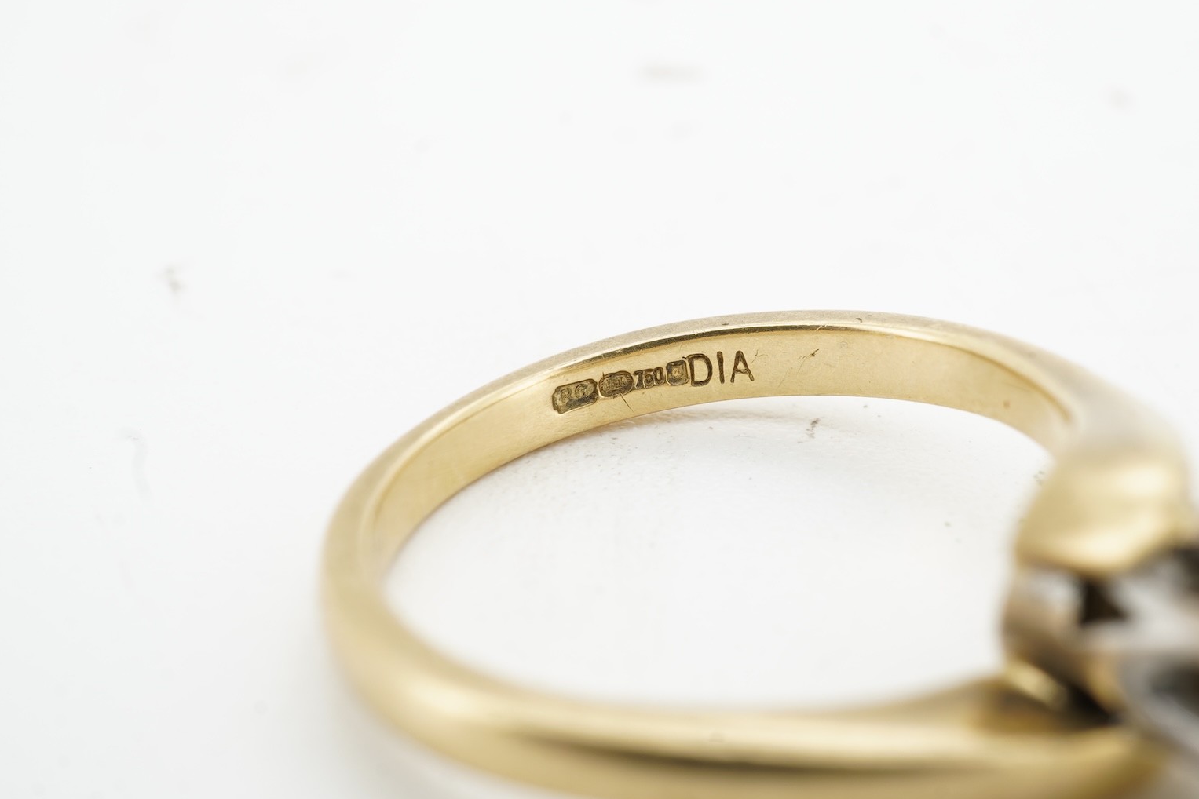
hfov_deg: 34.4
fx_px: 1932
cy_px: 330
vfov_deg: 23.4
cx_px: 690
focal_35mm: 58
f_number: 22
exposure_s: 1/50
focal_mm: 30
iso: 125
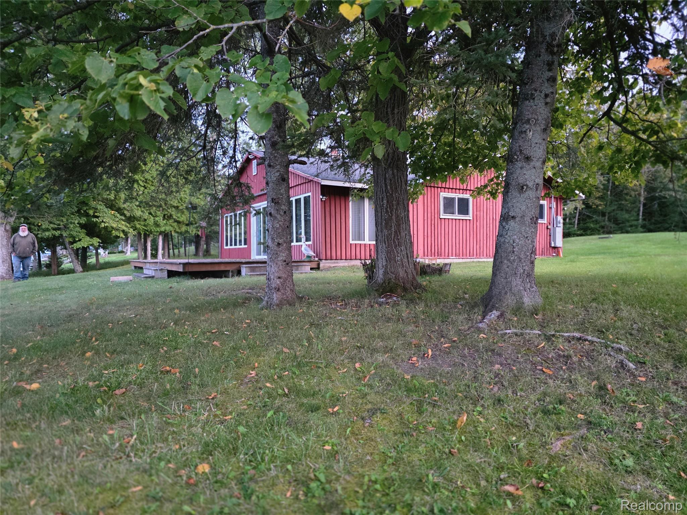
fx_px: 456
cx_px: 344
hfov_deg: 73.9
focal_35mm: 23
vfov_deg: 58.9
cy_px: 258
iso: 1600
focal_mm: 6.3
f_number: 1.7
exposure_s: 1/60
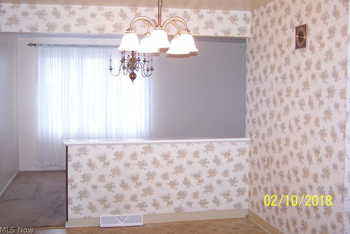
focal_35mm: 42
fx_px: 408
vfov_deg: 31.9
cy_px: 103
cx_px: 175
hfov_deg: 46.4
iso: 140
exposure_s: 1/60
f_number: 2.8
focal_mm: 6.7
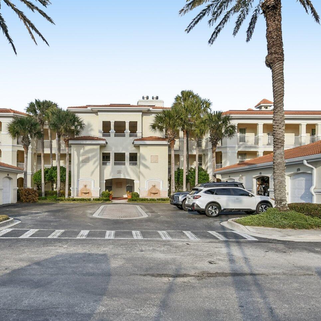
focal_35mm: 27
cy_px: 188
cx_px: 122
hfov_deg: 58.4
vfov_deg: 58.7
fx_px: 283
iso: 400
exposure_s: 1/800
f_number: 8
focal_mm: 10
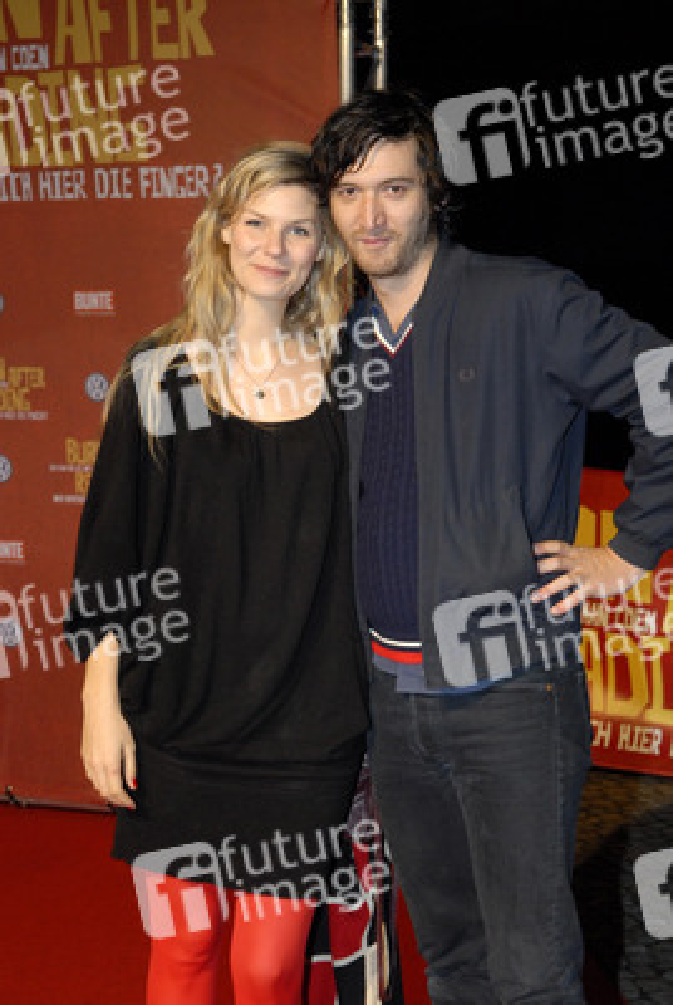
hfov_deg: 20.7
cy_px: 502
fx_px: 1844
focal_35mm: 66
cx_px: 336
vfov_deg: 30.5
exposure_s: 1/100
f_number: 5.6
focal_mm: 44
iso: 800
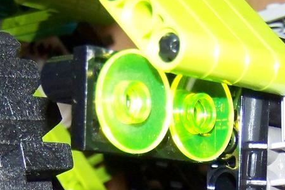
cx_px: 152
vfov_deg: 9.8
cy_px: 303
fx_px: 1069
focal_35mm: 135
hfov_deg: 15.2
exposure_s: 1/30
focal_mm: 6.3
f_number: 2.8
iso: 200
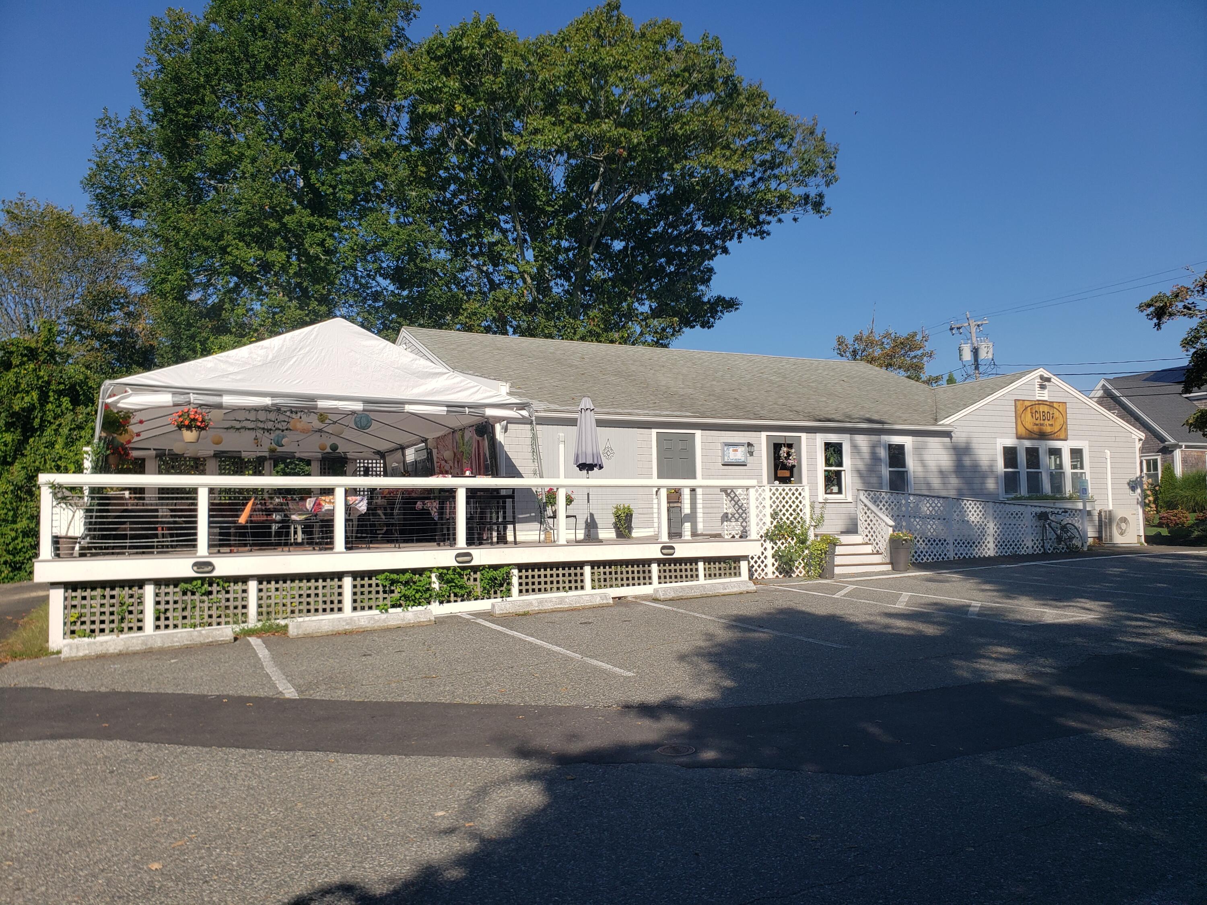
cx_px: 604
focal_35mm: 26
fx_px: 907
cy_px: 452
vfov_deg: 53.1
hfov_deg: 67.3
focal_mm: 4.3
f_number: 2.4
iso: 50
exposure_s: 1/1888
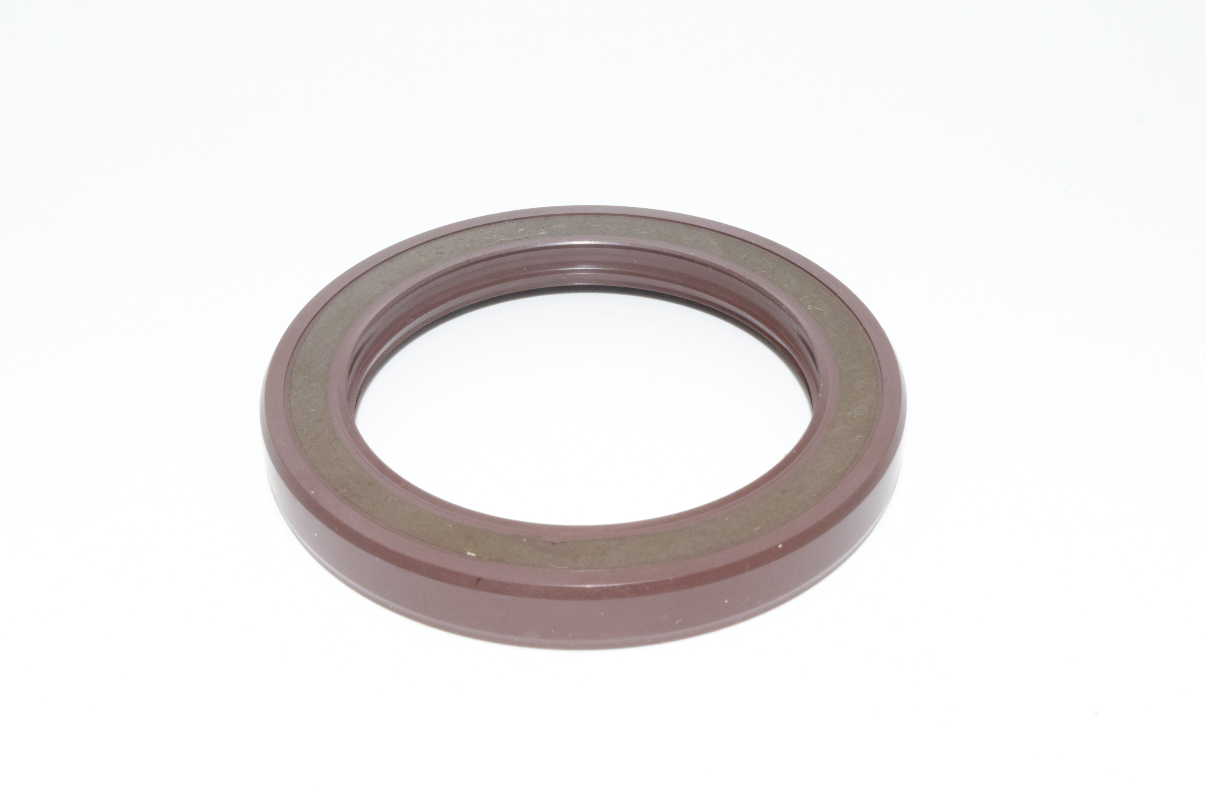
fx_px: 2112
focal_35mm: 63
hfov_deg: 31.9
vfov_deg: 21.6
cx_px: 603
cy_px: 403
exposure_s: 1/60
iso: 1600
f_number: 32
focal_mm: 42
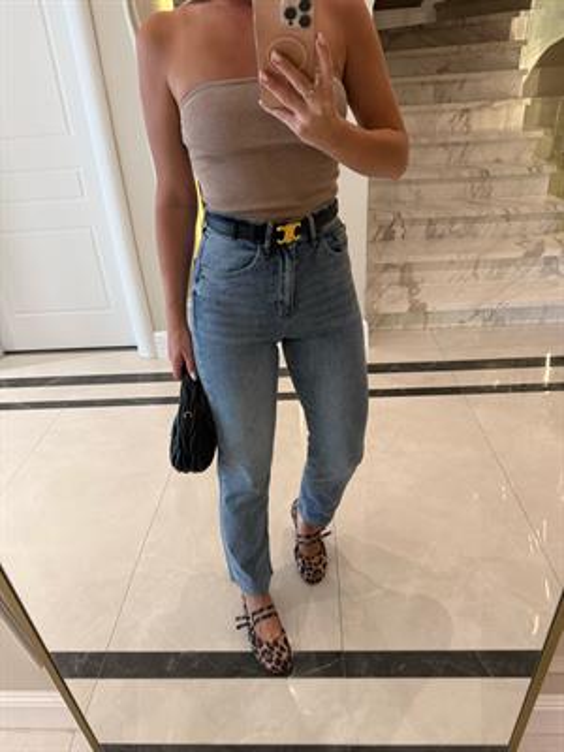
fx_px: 521
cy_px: 376
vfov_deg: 71.6
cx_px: 282
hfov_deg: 56.8
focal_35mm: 24
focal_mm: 6.76
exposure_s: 1/121
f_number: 1.78
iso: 200
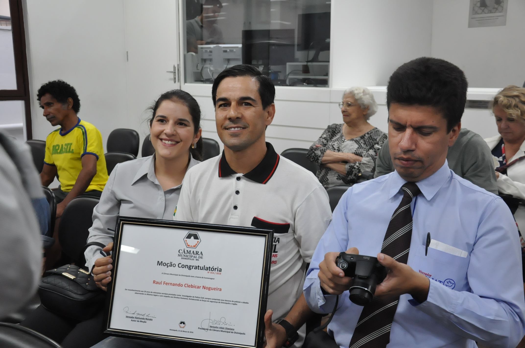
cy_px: 174
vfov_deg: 28.0
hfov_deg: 41.2
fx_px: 699
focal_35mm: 48
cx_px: 262
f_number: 5.6
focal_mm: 32
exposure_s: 1/125
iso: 2000
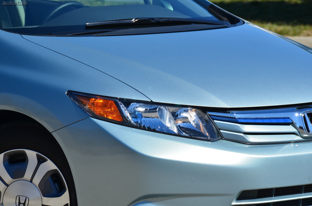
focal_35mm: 300
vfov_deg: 4.6
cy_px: 103
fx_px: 2595
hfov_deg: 6.9
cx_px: 156
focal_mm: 200
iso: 100
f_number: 11
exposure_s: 1/160
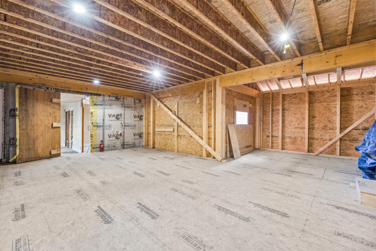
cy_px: 126
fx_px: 157
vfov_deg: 77.3
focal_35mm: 15
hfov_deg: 100.4
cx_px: 188
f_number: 8
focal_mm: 10.1
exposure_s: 1
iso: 500
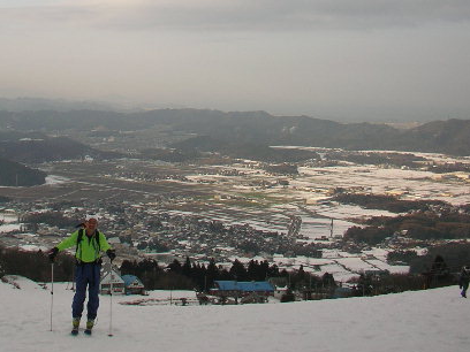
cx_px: 127
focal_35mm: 58
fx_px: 787
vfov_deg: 25.0
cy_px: 101
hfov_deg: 32.7
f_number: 2.8
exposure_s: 1/500
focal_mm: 5.7
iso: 50
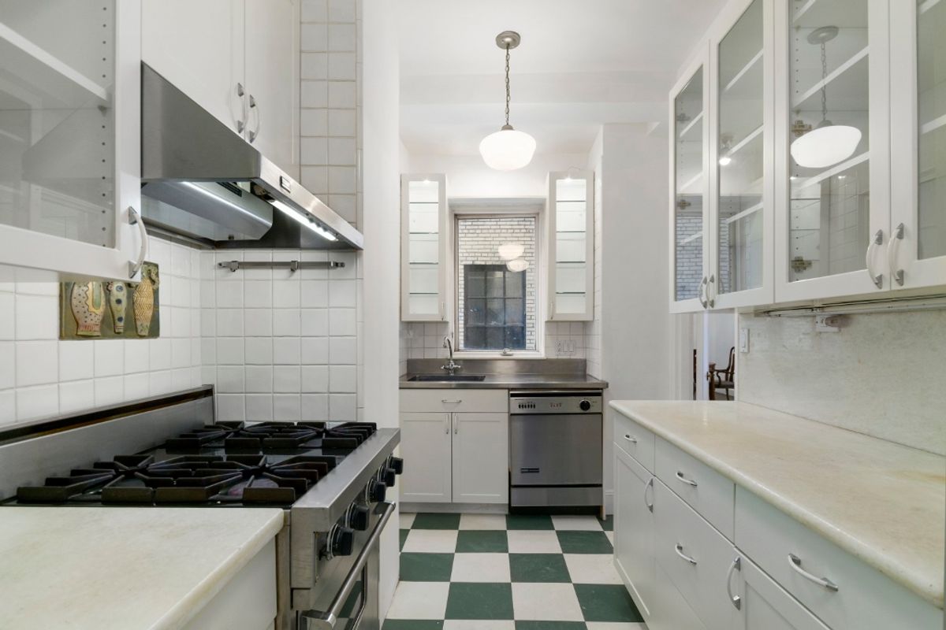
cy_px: 315
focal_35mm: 17
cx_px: 473
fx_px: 453
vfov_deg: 69.7
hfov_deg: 92.4
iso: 100
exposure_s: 1/8
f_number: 8
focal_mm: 11.5
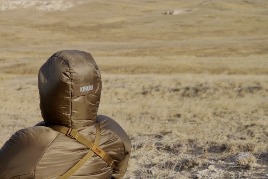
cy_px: 128
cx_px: 68
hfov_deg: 27.0
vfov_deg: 18.4
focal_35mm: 74
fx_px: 551
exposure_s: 1/500
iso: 100
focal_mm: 34
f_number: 5
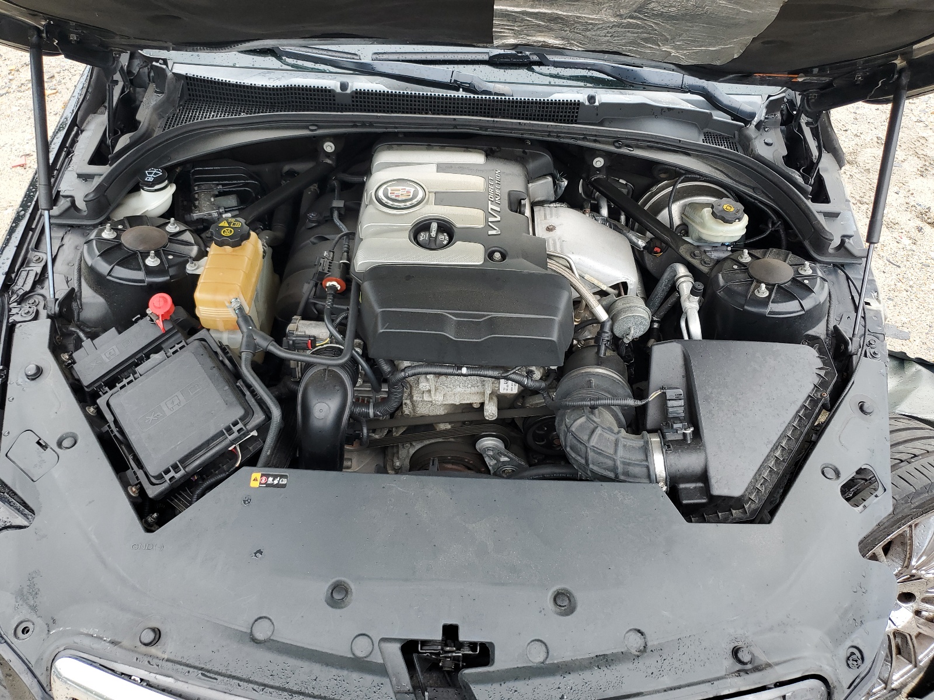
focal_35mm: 26
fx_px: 702
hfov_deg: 67.3
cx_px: 467
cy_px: 350
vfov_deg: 53.1
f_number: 1.5
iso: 50
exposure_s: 1/189
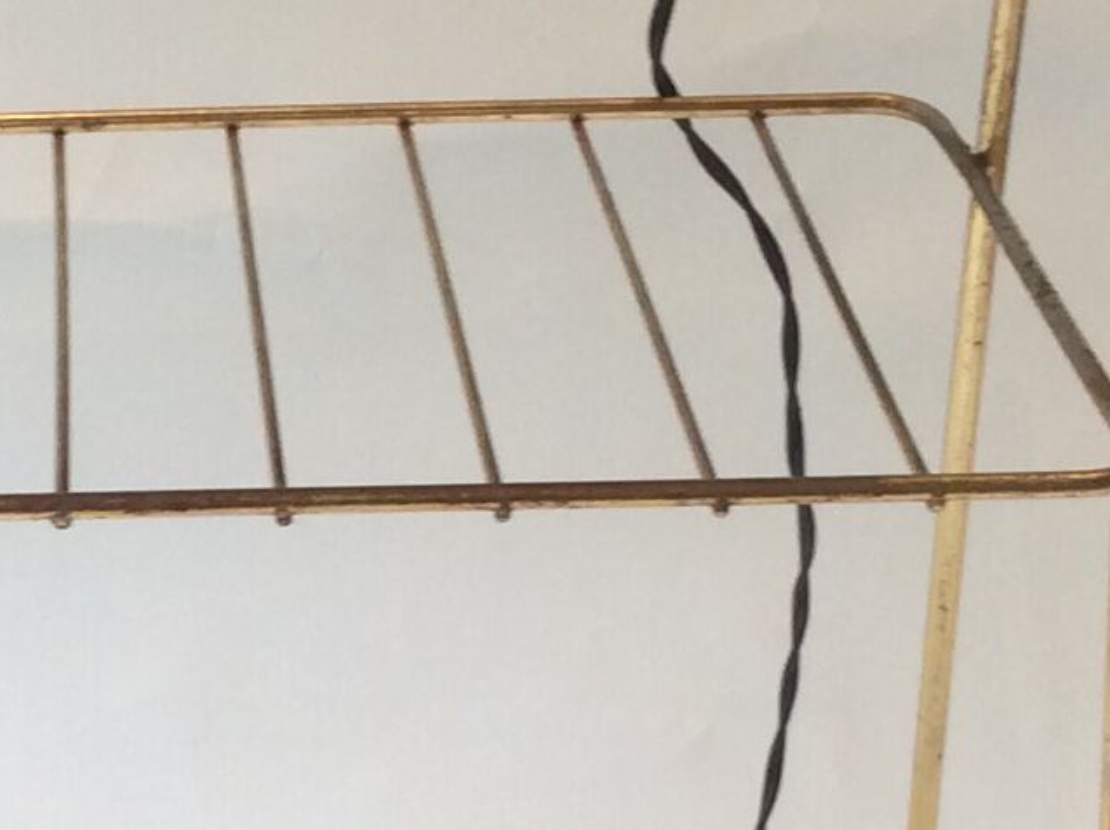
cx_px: 136
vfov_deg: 11.4
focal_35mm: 130
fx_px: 4164
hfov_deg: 15.0
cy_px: 569
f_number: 2.4
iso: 64
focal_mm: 3.3
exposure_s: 1/25
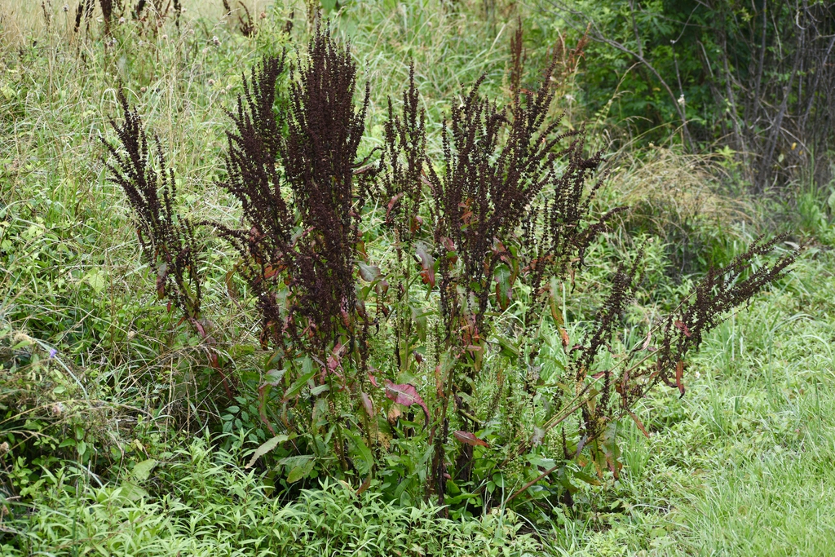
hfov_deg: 19.5
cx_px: 418
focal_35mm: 105
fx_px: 2436
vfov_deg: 13.0
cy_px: 278
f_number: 5
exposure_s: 1/1000
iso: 400
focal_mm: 70
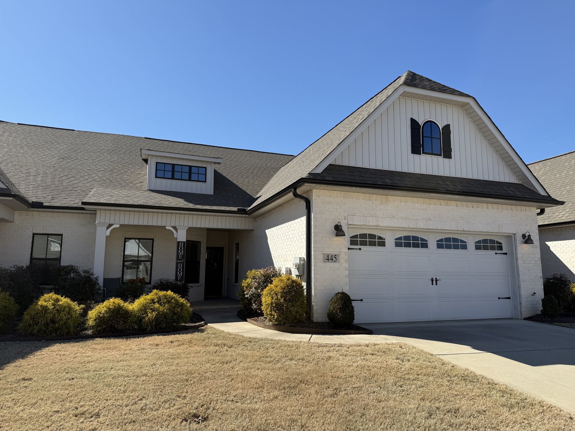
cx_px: 288
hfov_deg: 71.6
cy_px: 216
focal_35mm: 24
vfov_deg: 56.8
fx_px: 399
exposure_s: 1/3759
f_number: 1.78
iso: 80
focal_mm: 6.76
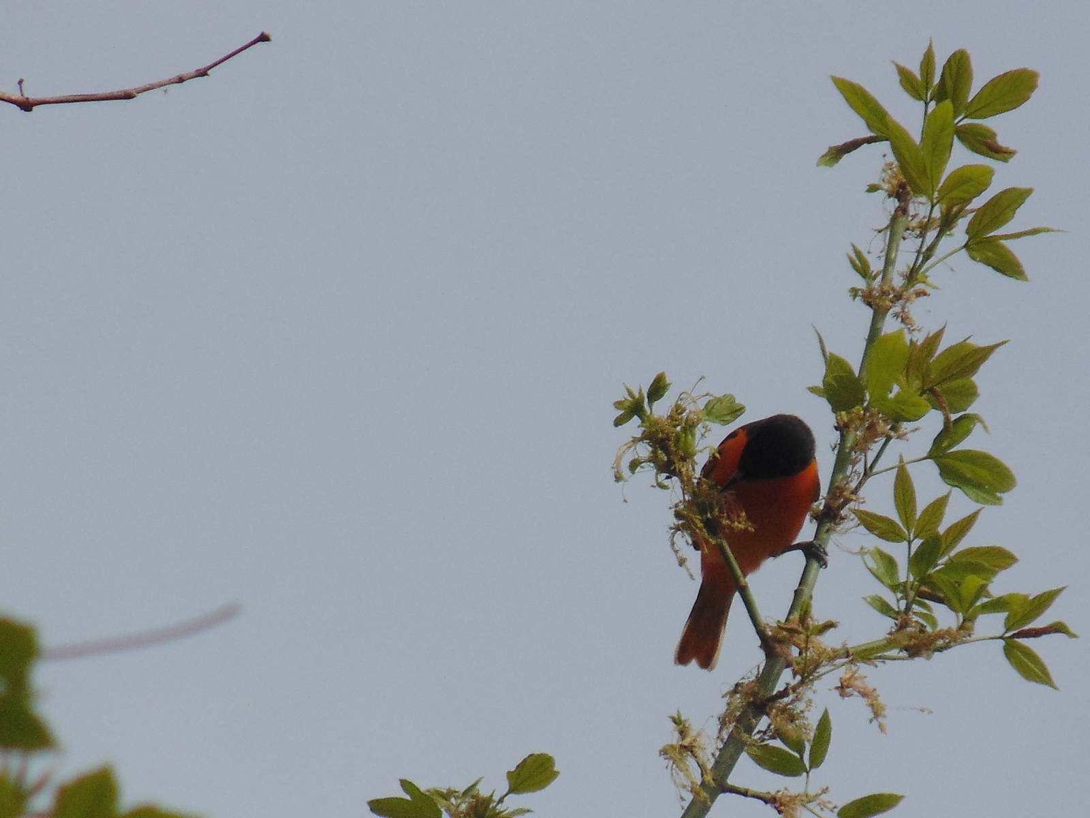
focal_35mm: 580
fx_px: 18263
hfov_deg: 3.4
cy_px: 409
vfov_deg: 2.6
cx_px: 545
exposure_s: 1/320
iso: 80
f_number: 18.5
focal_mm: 104
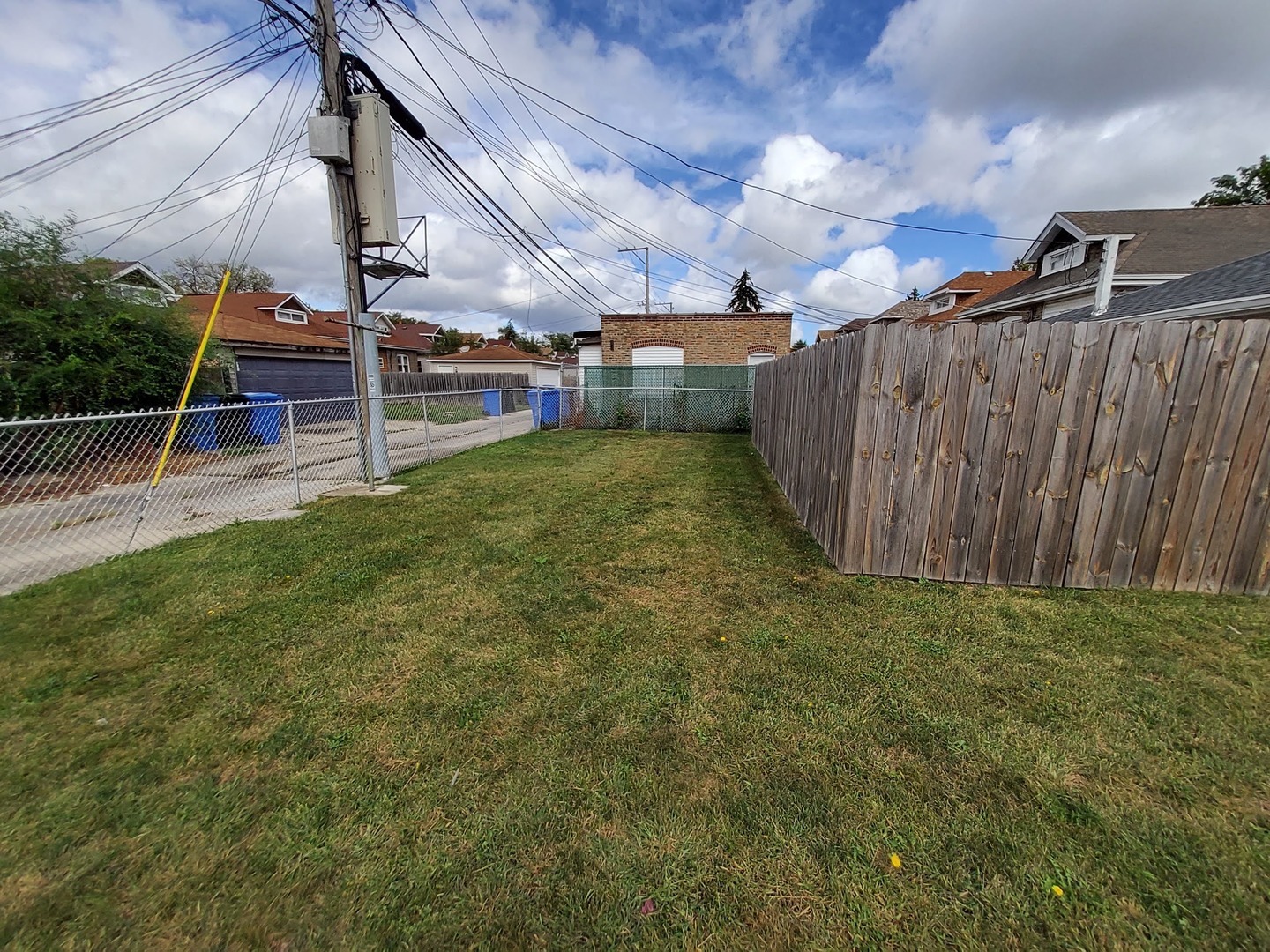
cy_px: 476
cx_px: 635
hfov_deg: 106.2
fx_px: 477
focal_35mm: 13
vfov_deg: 89.9
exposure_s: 1/1123
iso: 50
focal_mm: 1.13
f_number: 2.2
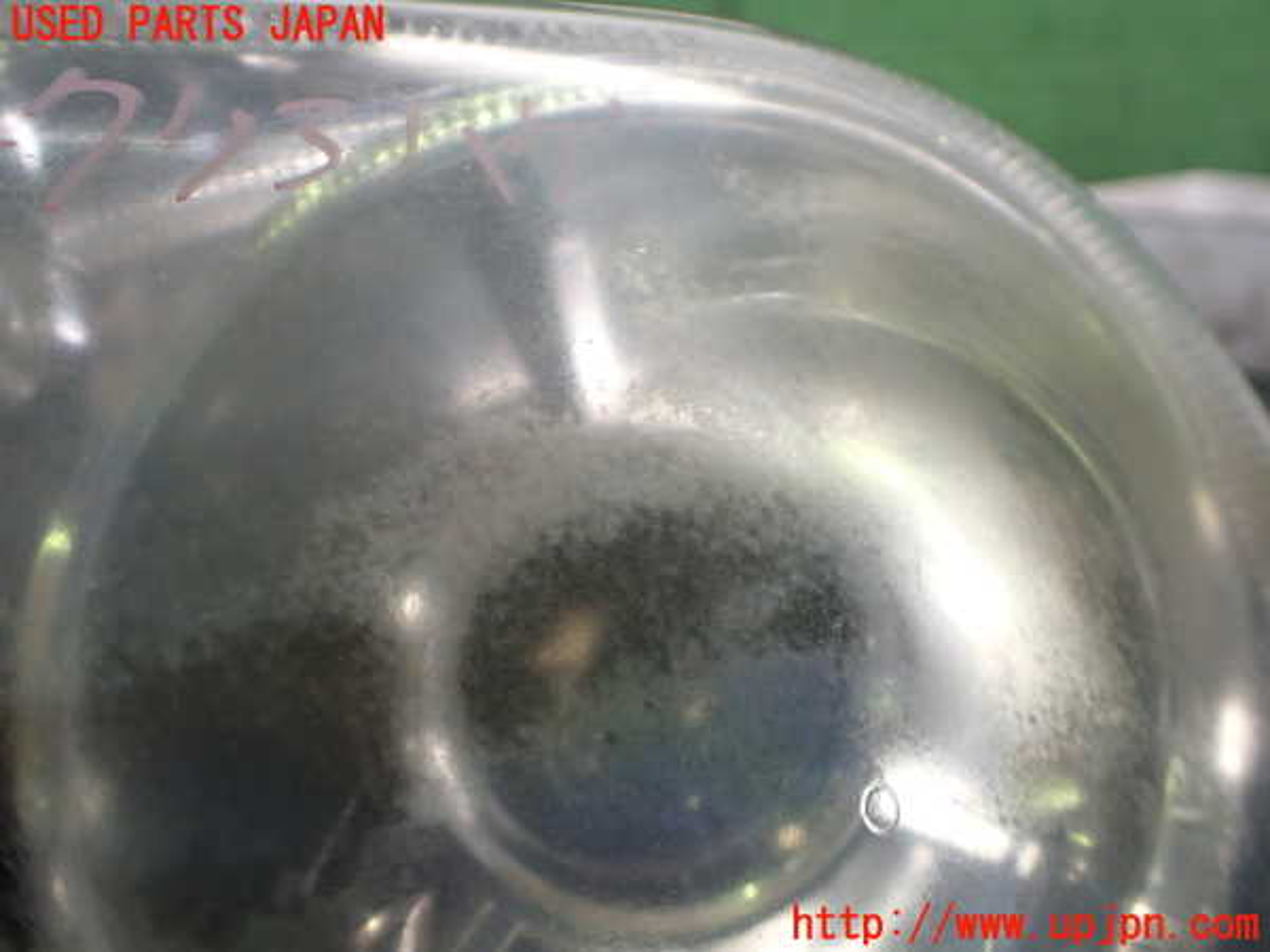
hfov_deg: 60.0
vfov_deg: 46.8
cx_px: 635
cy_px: 476
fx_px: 1101
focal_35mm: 30
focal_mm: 5.4
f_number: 2.3
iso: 320
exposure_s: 1/125
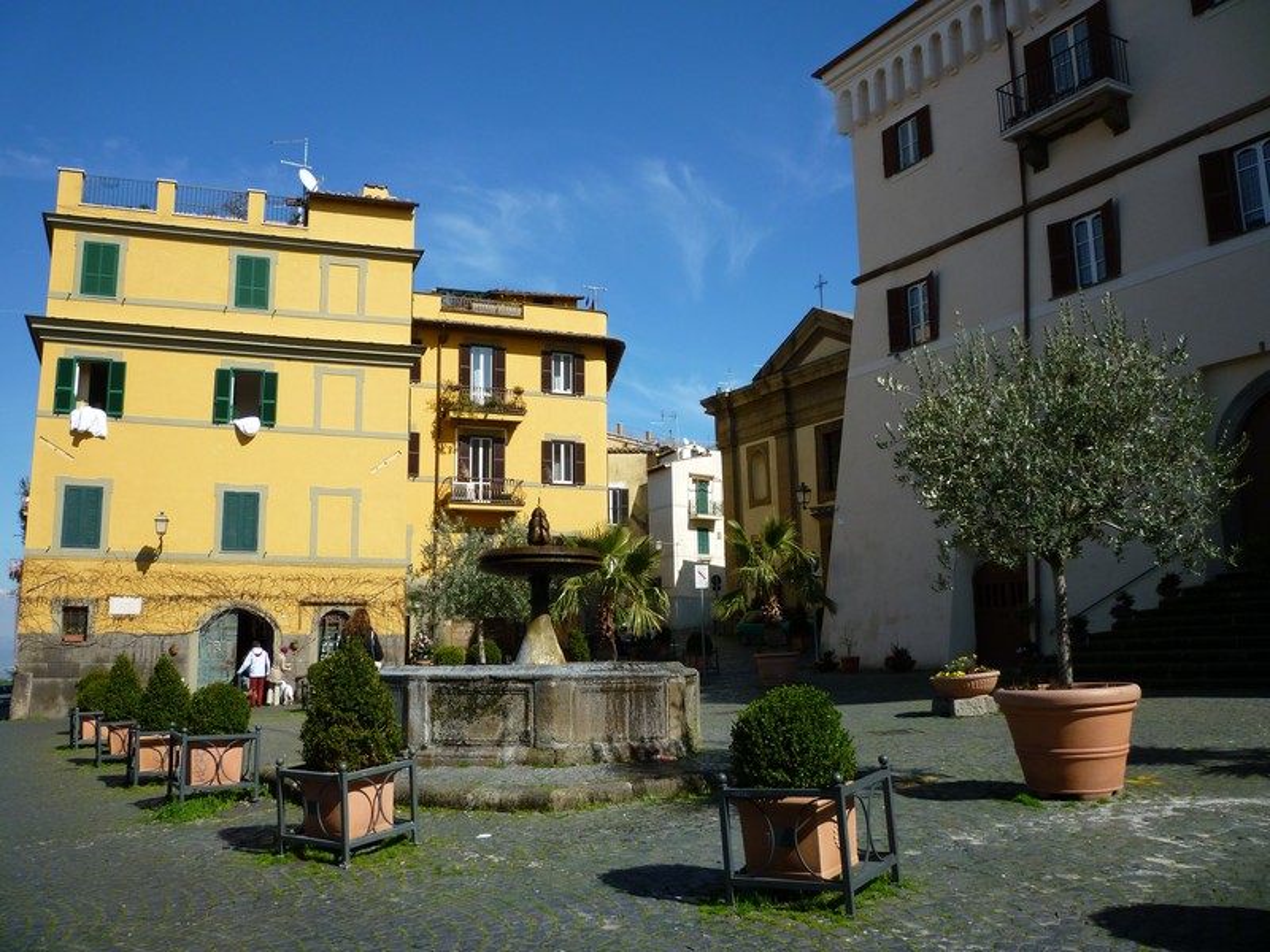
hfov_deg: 61.7
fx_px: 1064
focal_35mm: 29
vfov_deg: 48.2
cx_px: 635
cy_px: 476
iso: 80
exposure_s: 1/640
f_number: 4
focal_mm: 5.2
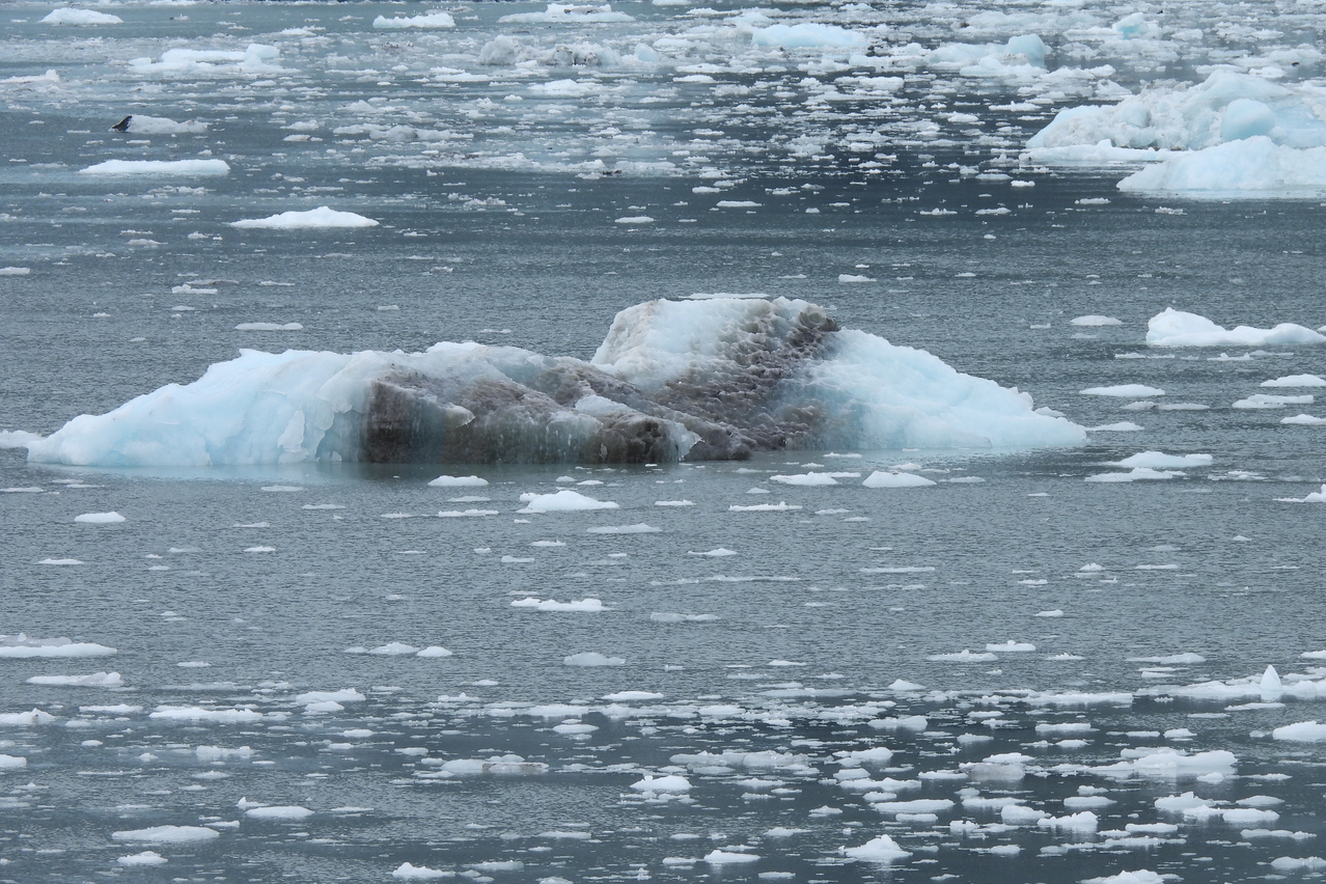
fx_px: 21104
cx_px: 663
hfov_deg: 3.6
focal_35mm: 573
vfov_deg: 2.4
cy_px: 476
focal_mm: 98.1
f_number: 5
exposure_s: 1/500
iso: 100
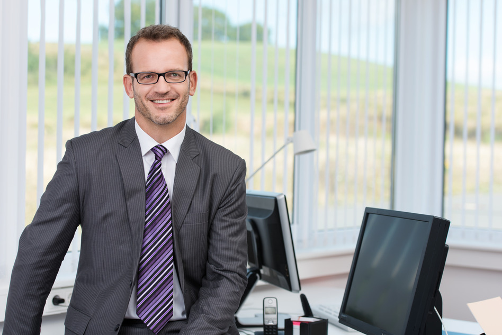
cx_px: 251
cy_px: 168
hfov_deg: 28.8
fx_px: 977
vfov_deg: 19.5
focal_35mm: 70
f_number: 4
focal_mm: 70
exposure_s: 1/200
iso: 50
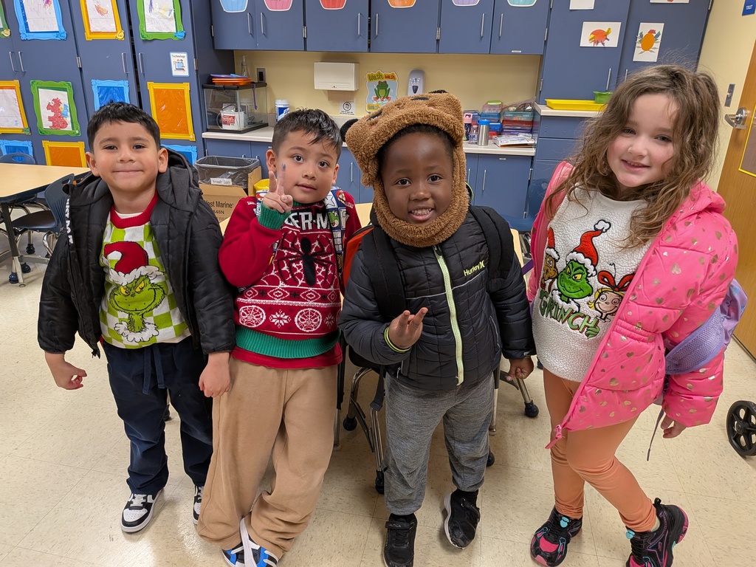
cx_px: 378
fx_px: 524
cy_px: 284
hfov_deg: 71.6
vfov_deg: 56.8
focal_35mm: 24
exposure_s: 1/120
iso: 278
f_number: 1.7
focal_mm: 4.53
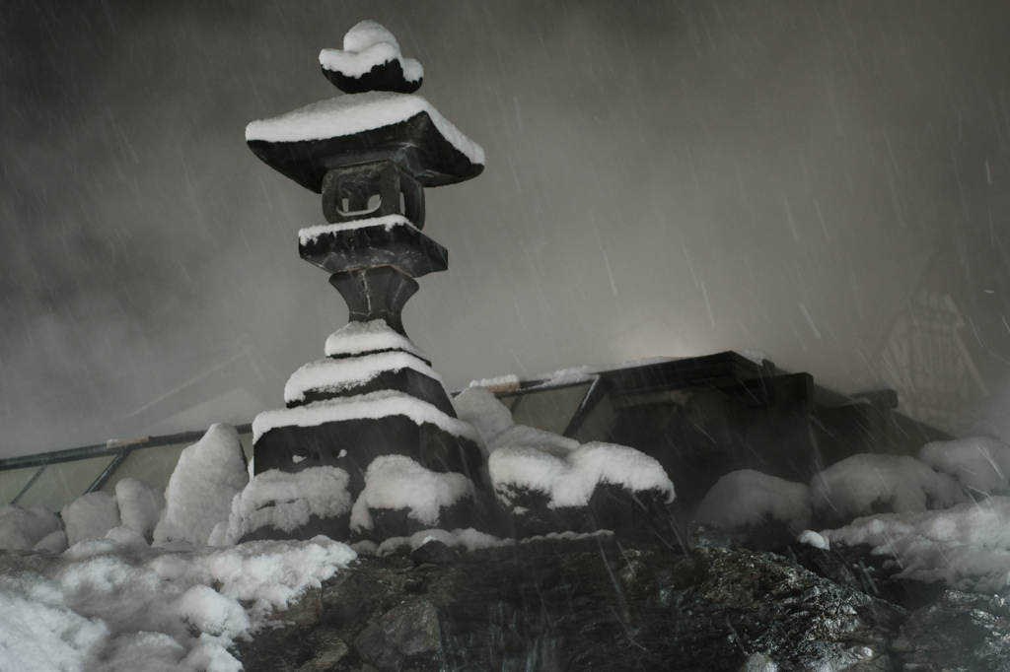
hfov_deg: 27.0
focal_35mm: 75
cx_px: 505
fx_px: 2103
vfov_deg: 18.2
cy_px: 336
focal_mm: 50
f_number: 2.8
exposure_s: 1/10
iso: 1000
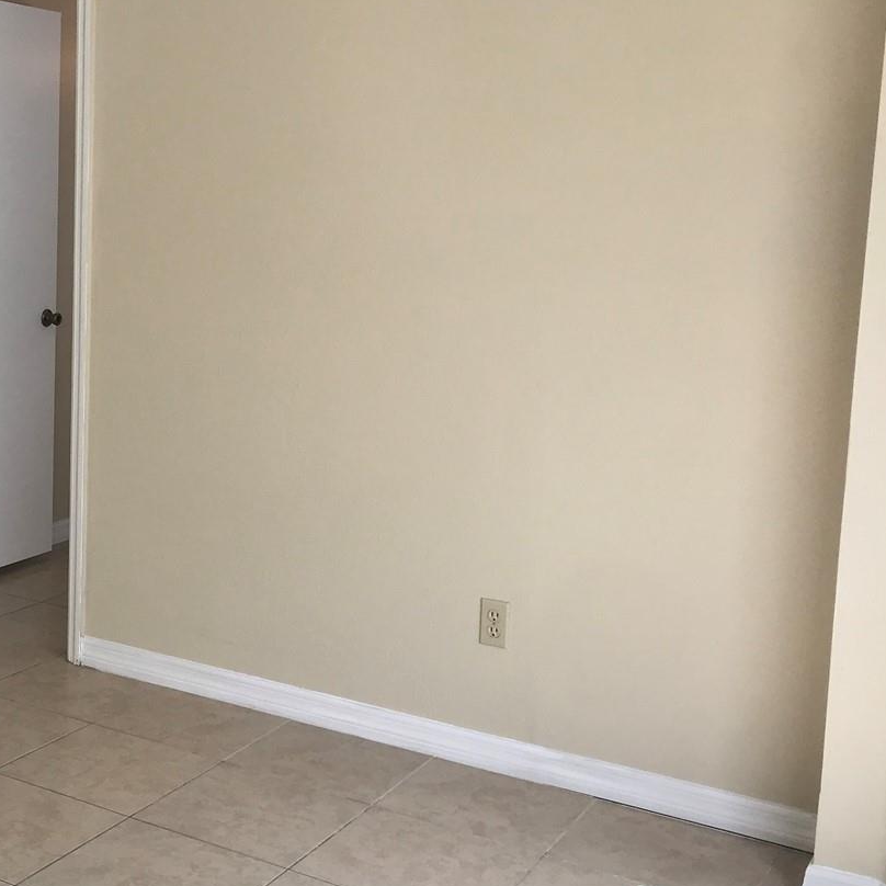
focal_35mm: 49
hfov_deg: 33.3
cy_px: 384
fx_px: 1419
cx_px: 130
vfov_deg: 34.6
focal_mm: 3.99
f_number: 1.8
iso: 20
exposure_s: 1/416
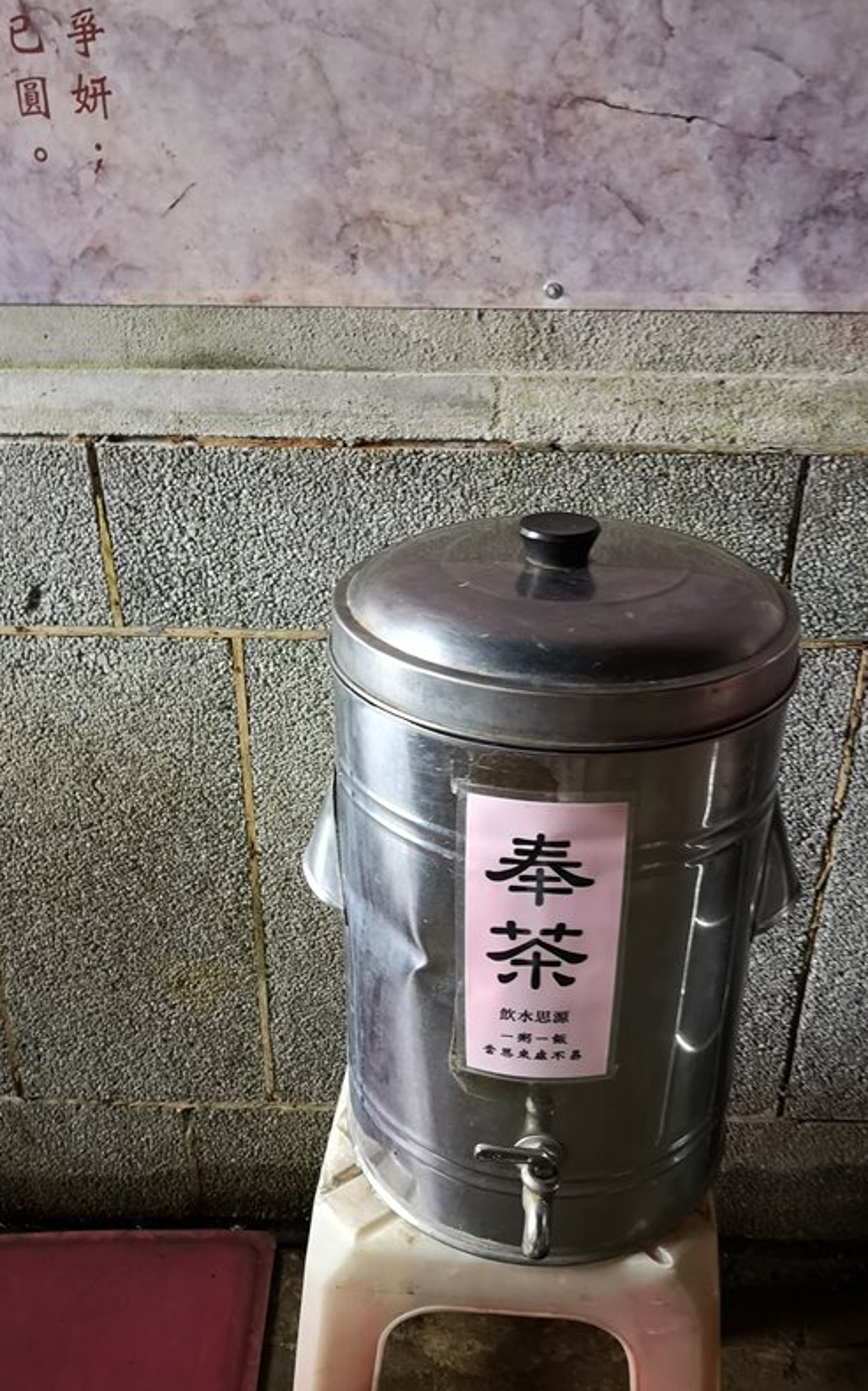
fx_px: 1099
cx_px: 484
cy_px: 703
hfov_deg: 43.0
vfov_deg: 64.7
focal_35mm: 29
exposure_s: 1/25
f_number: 1.8
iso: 400
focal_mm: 3.95
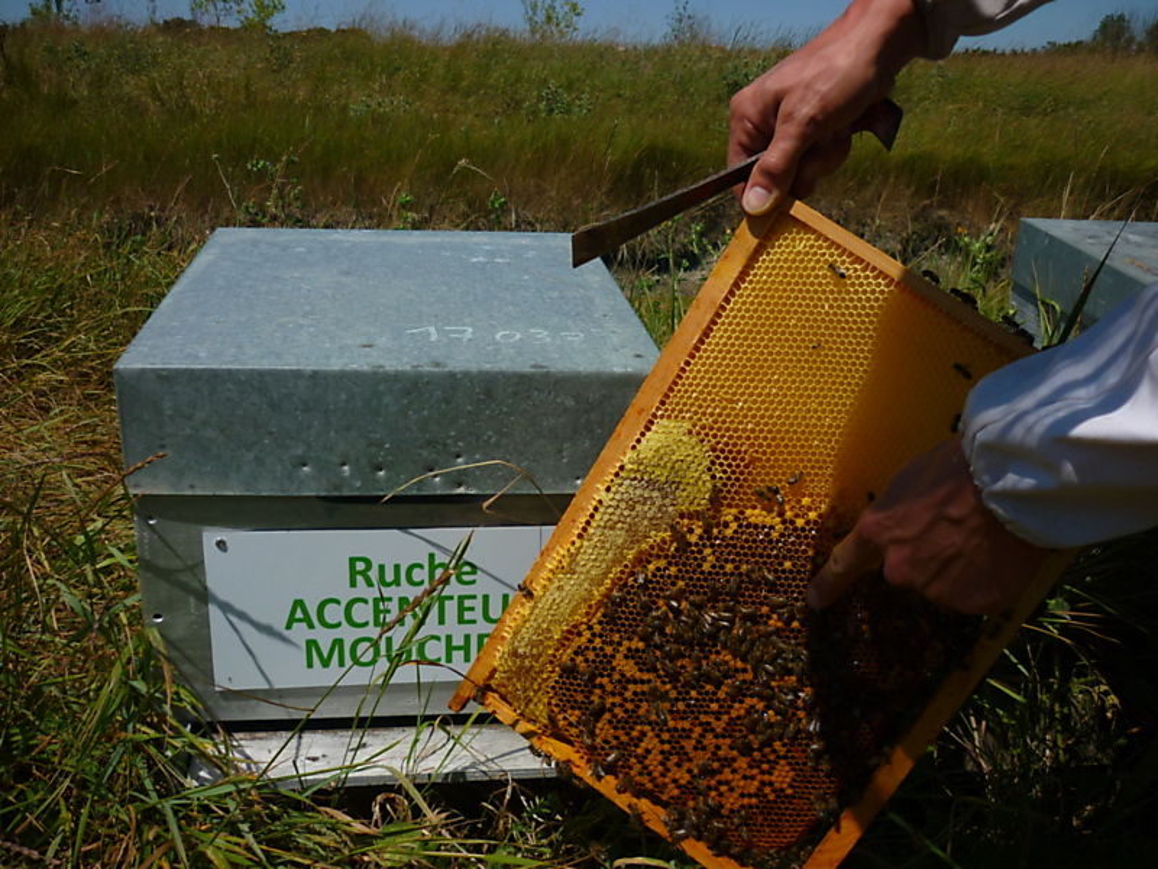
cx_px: 579
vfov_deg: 42.9
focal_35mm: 33
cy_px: 434
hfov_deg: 55.4
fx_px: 1104
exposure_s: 1/400
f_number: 8
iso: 80
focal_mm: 5.5
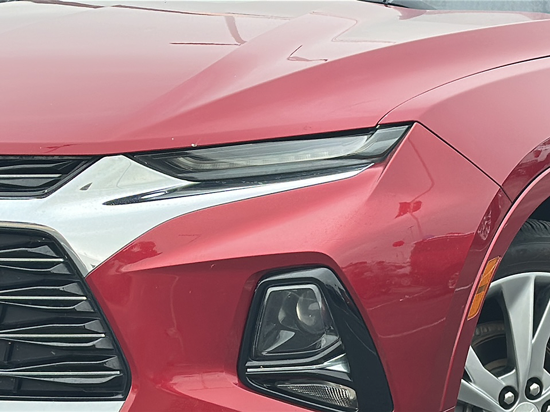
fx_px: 1589
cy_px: 206
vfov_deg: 14.8
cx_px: 275
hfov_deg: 19.6
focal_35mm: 100
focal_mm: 6.86
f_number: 1.78
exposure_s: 1/533
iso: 64
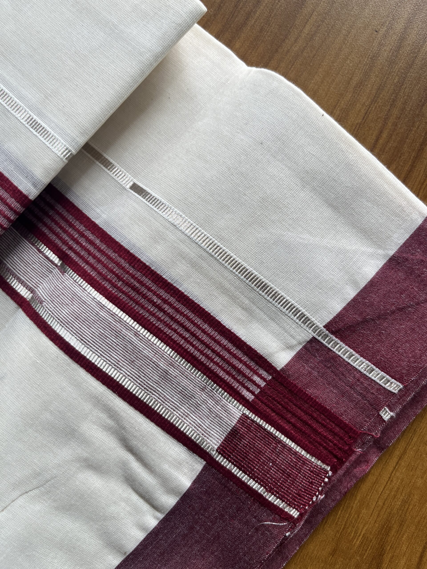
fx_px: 428
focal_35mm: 26
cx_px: 214
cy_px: 284
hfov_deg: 53.1
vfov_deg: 67.3
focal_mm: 5.1
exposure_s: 1/100
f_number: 1.6
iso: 32
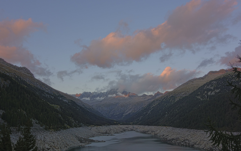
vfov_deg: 43.1
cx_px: 119
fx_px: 190
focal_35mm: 29
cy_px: 78
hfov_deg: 64.6
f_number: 8
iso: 80
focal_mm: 10.4
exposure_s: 1/10
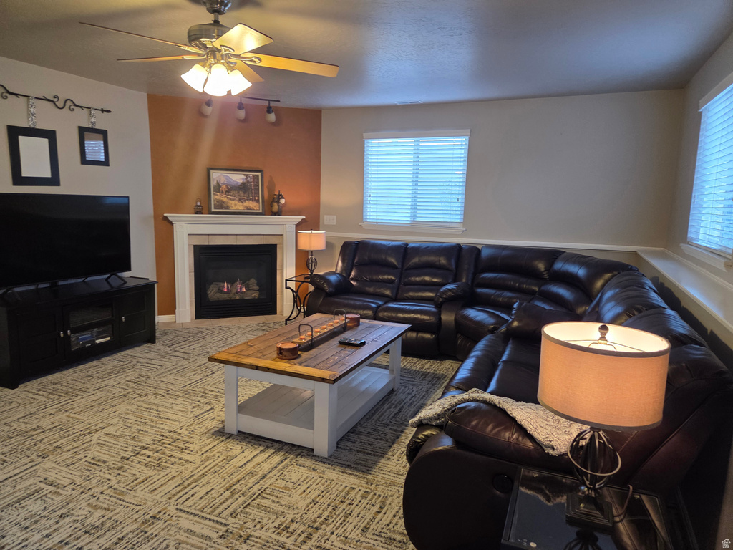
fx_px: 487
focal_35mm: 23
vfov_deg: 58.9
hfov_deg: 73.9
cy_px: 275
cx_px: 366
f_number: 1.8
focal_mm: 5.4
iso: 320
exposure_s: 1/120
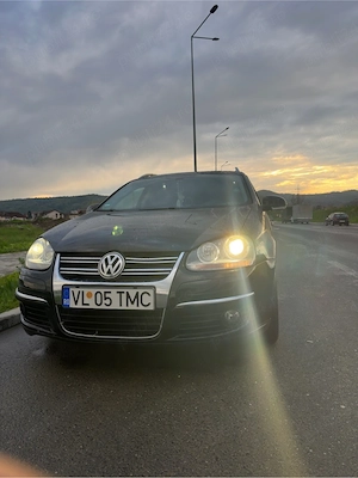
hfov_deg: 56.8
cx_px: 179
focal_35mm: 24
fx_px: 331
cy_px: 239
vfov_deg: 71.6
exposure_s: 1/393
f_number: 1.78
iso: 80
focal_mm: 6.86
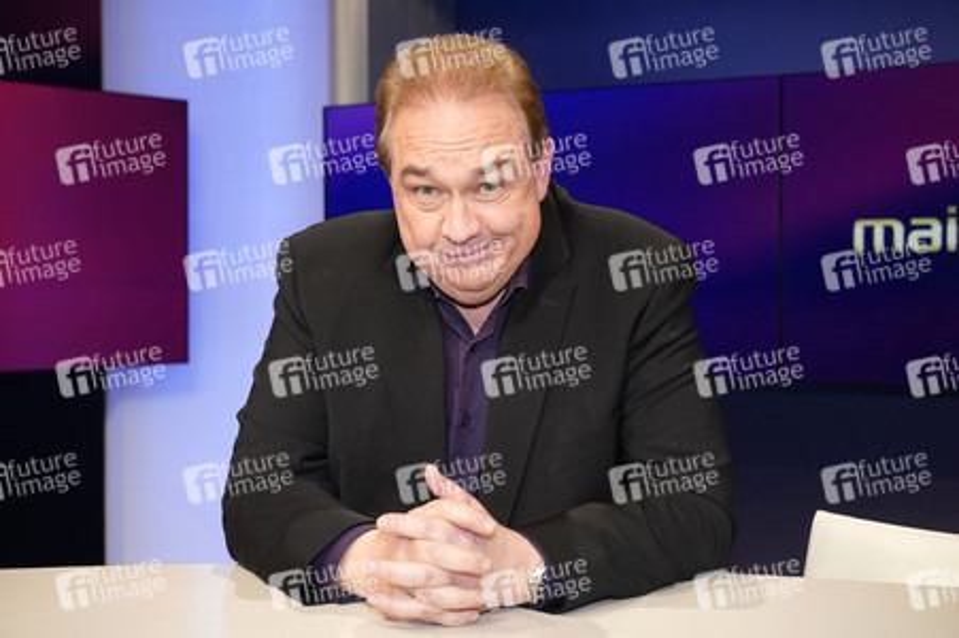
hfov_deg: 41.9
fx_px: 1251
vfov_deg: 28.6
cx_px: 480
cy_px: 319
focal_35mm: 47
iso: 2000
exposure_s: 1/125
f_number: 5.6
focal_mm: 47
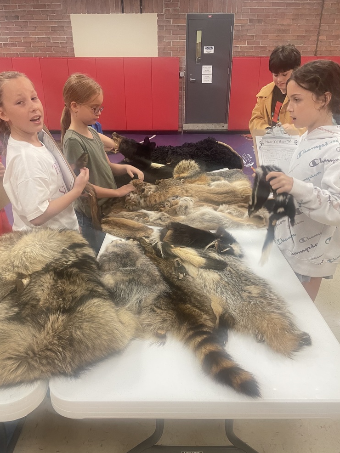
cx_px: 169
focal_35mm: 27
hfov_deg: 51.4
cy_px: 227
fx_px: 353
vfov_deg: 65.3
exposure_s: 1/60
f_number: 1.6
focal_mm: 4.2
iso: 160
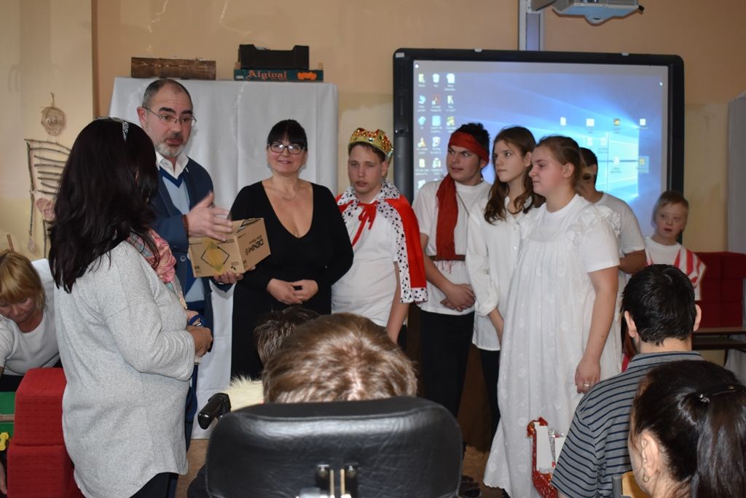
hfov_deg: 45.0
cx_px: 373
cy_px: 249
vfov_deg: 30.9
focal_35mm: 44
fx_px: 901
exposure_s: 1/60
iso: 800
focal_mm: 29
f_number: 4.2
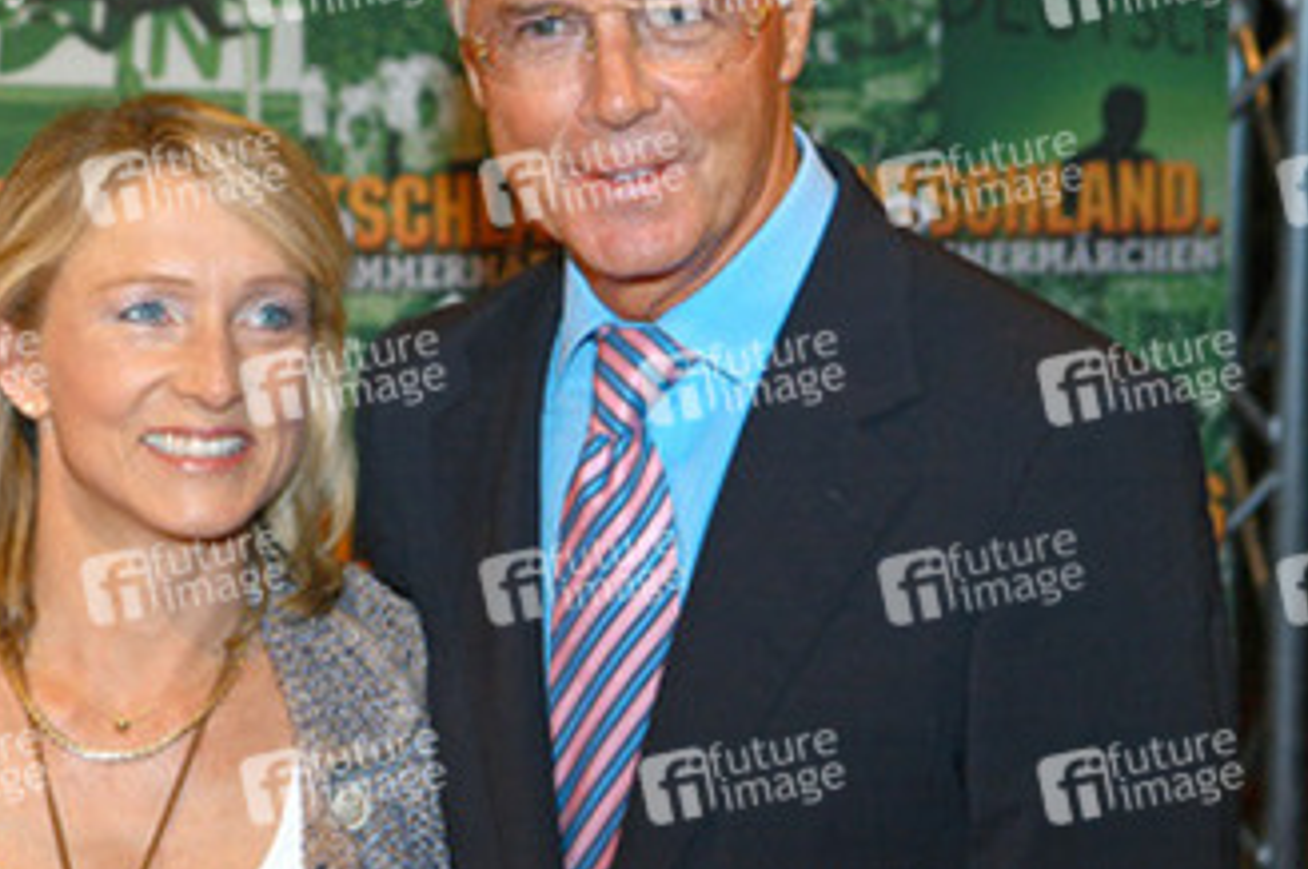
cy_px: 279
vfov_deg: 10.1
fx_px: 4936
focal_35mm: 136
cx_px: 636
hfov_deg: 15.1
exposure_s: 1/160
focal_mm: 66
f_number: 5.3
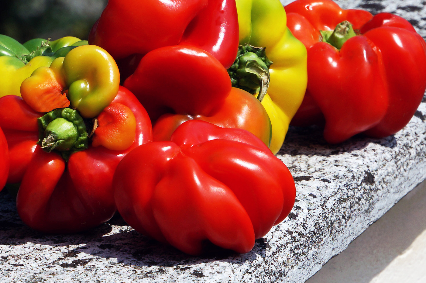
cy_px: 110
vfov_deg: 4.0
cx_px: 104
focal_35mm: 344
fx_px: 4065
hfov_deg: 6.0
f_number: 13
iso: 200
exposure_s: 1/1000
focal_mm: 134
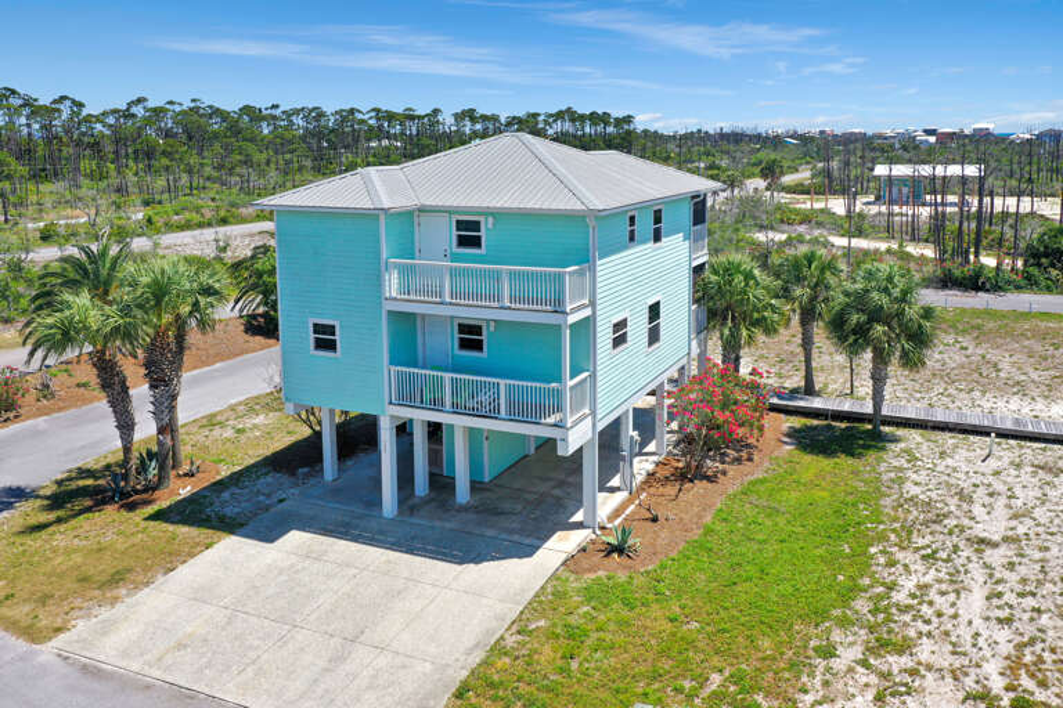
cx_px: 532
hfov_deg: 65.5
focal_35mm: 28
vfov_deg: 46.4
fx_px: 827
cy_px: 354
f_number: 5.6
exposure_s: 1/500
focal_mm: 10.26
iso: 100
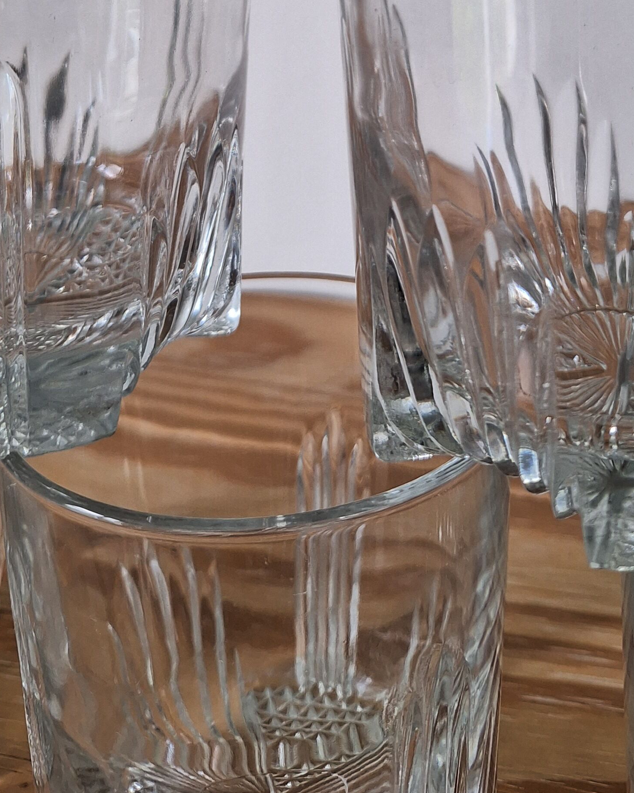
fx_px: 1173
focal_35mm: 50
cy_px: -88
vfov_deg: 32.6
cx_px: 373
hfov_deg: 30.2
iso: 125
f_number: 1.8
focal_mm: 5.54
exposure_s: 1/50
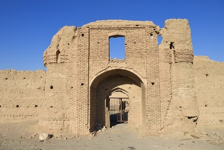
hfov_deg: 55.8
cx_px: 112
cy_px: 75
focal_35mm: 34
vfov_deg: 38.9
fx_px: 212
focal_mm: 34
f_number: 9
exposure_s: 1/640
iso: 200
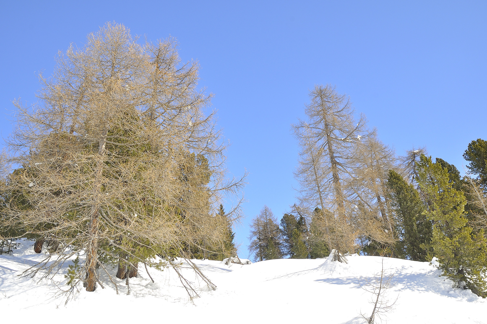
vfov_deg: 47.8
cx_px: 244
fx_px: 365
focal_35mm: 27
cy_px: 162
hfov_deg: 67.4
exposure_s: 1/60
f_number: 11
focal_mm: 18
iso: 200
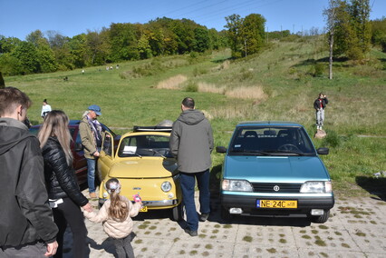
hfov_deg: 57.2
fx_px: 354
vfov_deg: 40.0
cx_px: 193
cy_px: 129
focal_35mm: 33
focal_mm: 22
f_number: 14
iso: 1250
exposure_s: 1/800
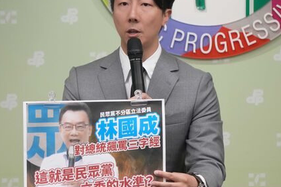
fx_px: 2675
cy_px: 82
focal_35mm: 343
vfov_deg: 4.0
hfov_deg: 6.0
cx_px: 129
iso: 3200
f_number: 6.3
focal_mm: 161
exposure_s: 1/250
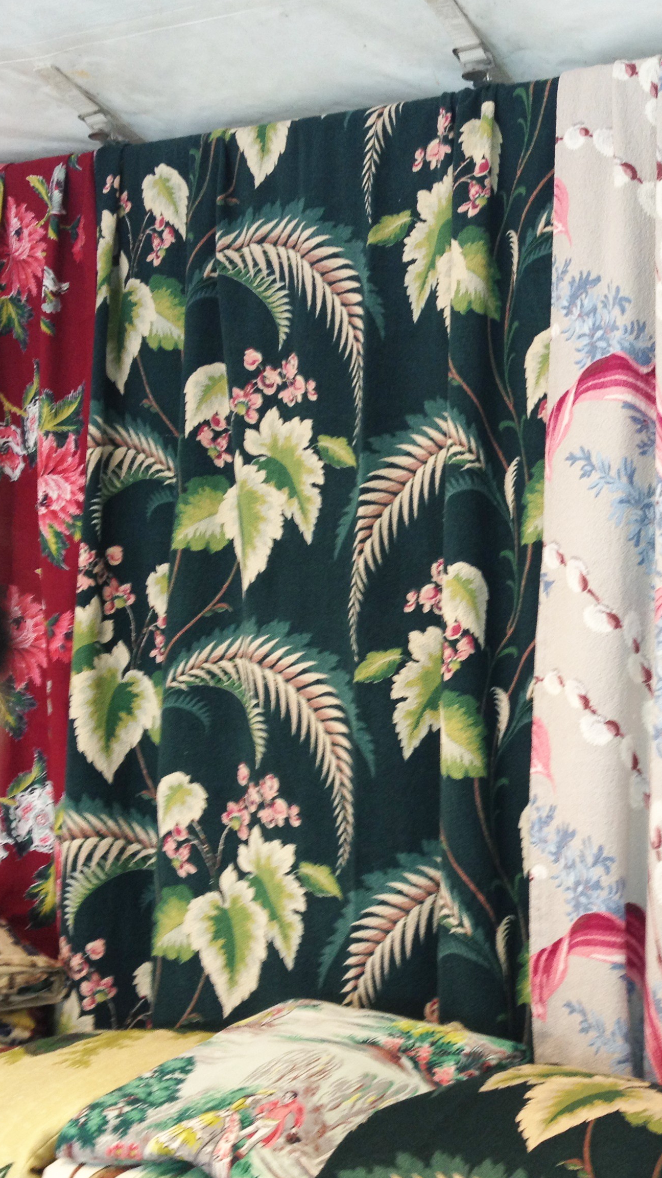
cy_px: 571
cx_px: 624
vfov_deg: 38.5
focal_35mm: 54
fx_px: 1686
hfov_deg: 21.6
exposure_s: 1/20
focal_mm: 4.28
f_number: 2.4
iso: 64
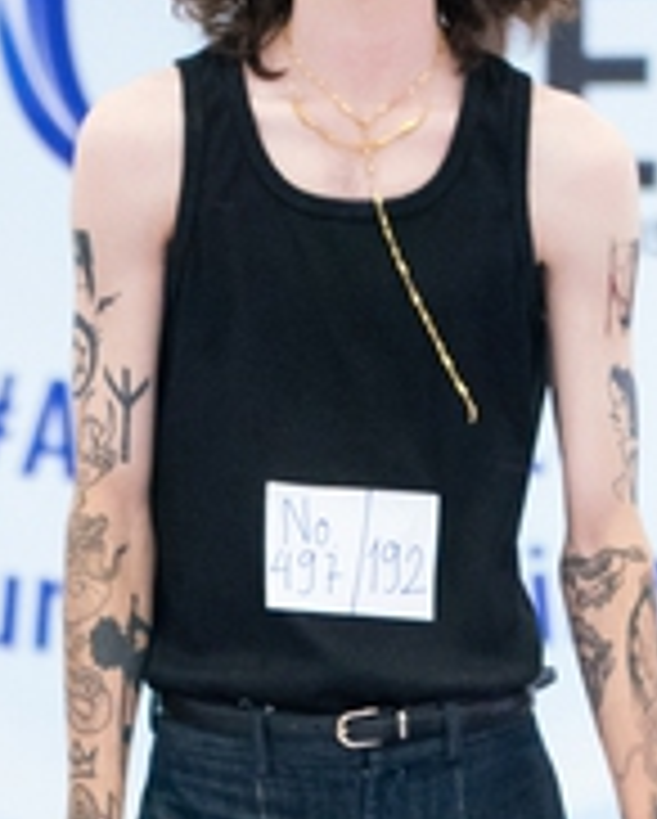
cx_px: 346
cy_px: 806
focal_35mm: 743
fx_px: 18029
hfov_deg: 2.1
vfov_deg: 2.6
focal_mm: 150
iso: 1600
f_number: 2.8
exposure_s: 1/250
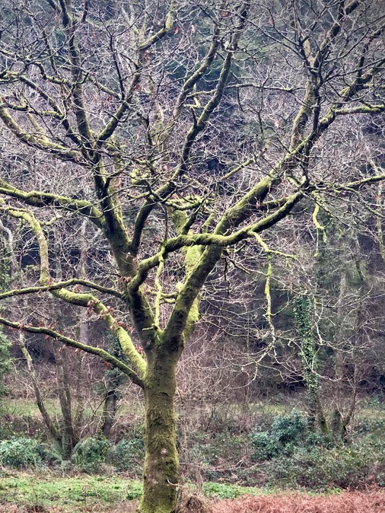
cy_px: 315
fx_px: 1171
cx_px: 132
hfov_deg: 18.6
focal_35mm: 79
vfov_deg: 24.6
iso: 50
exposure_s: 1/60
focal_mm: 6
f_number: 2.4
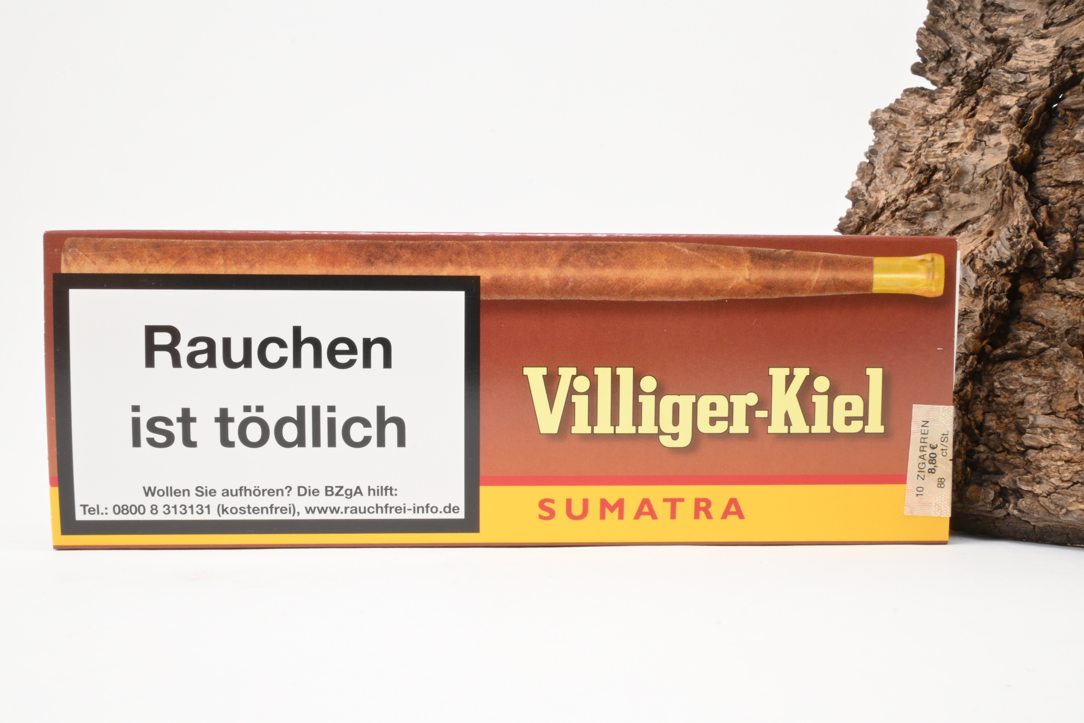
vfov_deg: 38.4
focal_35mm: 34
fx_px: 1039
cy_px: 362
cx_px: 542
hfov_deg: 55.1
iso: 640
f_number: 22
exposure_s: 1/15
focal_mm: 23
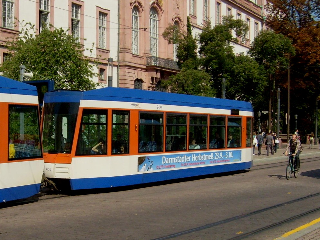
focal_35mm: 36
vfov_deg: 39.7
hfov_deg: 51.4
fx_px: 333
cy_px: 123
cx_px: 160
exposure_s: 1/350
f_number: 7.1
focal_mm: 5.8
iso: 80
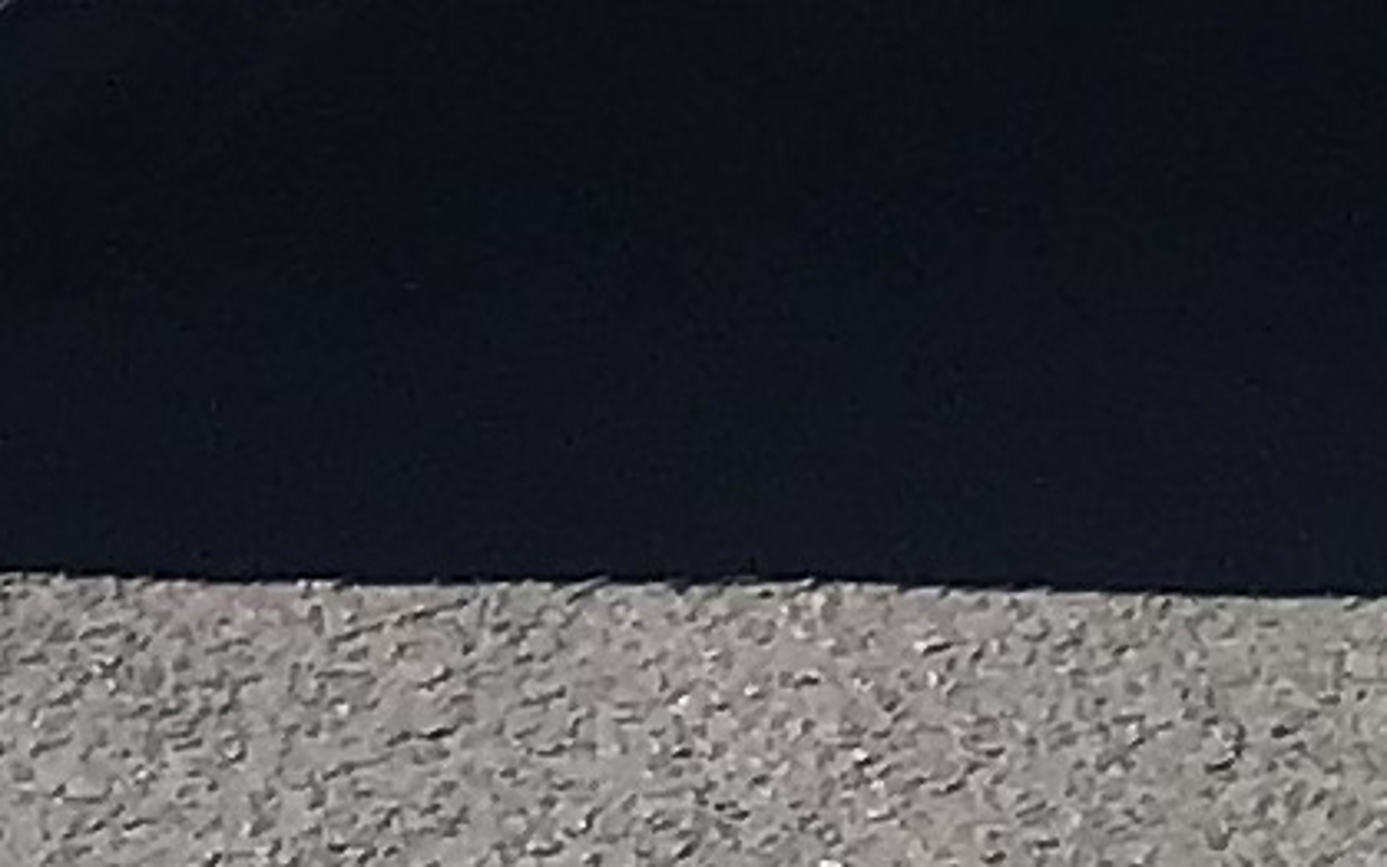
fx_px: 9678
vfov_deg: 4.8
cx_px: 3019
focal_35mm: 256
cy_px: -2012
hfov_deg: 7.8
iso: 25
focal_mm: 3.3
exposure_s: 1/1217
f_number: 2.4
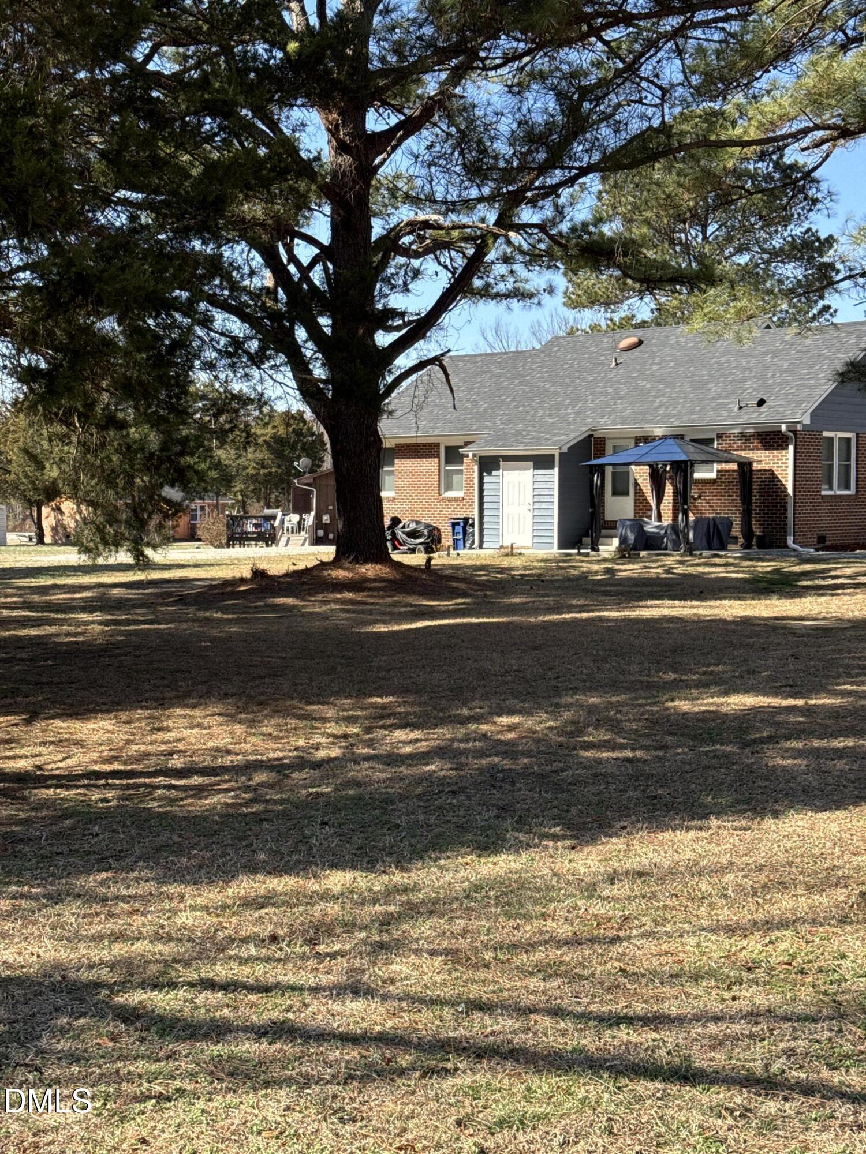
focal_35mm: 48
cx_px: 433
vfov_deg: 39.7
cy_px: 577
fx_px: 1601
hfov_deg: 30.3
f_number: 1.78
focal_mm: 6.76
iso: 64
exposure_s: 1/1287
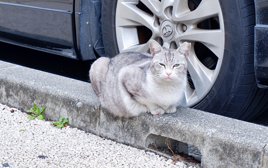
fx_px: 789
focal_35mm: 108
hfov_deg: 19.2
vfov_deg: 12.1
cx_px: 169
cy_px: 66
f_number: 5.6
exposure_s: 1/125
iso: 200
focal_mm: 45
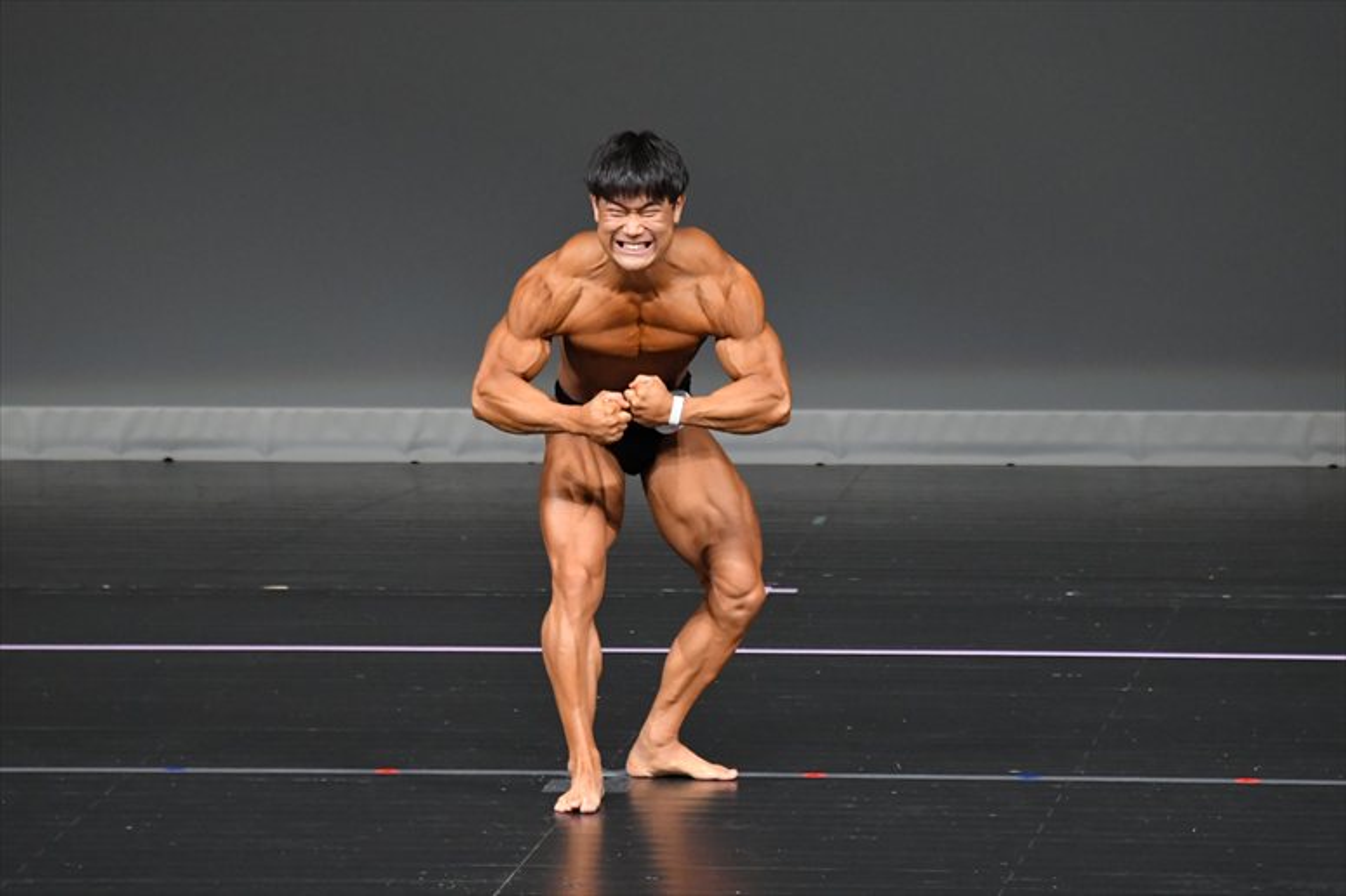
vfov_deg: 3.7
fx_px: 14014
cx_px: 673
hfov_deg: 5.5
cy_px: 448
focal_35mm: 375
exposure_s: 1/400
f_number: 5.6
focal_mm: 250
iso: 4000
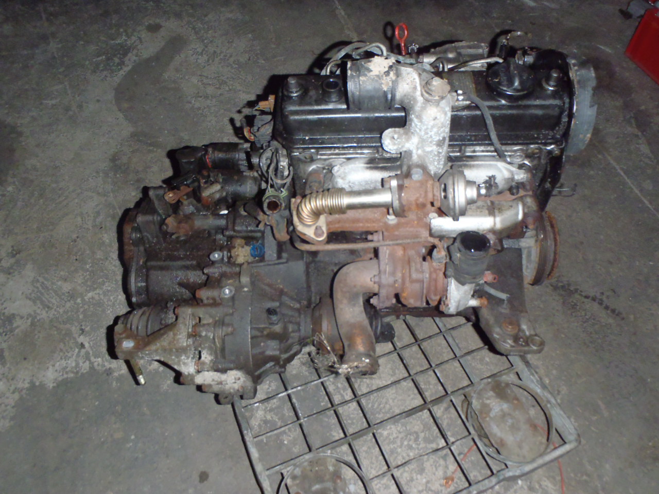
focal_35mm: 28
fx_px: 533
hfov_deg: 63.4
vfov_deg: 49.7
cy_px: 247
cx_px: 330
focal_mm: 5
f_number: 3.9
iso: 400
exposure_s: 1/30
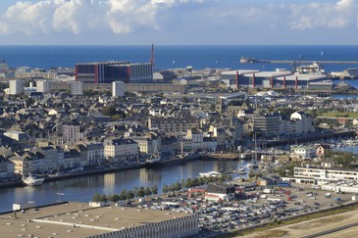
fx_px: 1203
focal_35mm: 121
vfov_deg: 11.3
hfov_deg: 16.9
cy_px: 106
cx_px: 202
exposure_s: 1/160
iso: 100
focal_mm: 70
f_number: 8.5
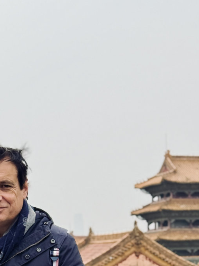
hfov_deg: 13.1
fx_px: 866
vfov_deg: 16.8
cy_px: 309
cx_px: 78
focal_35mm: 113
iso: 64
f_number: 1.8
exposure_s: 1/1754
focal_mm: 6.8
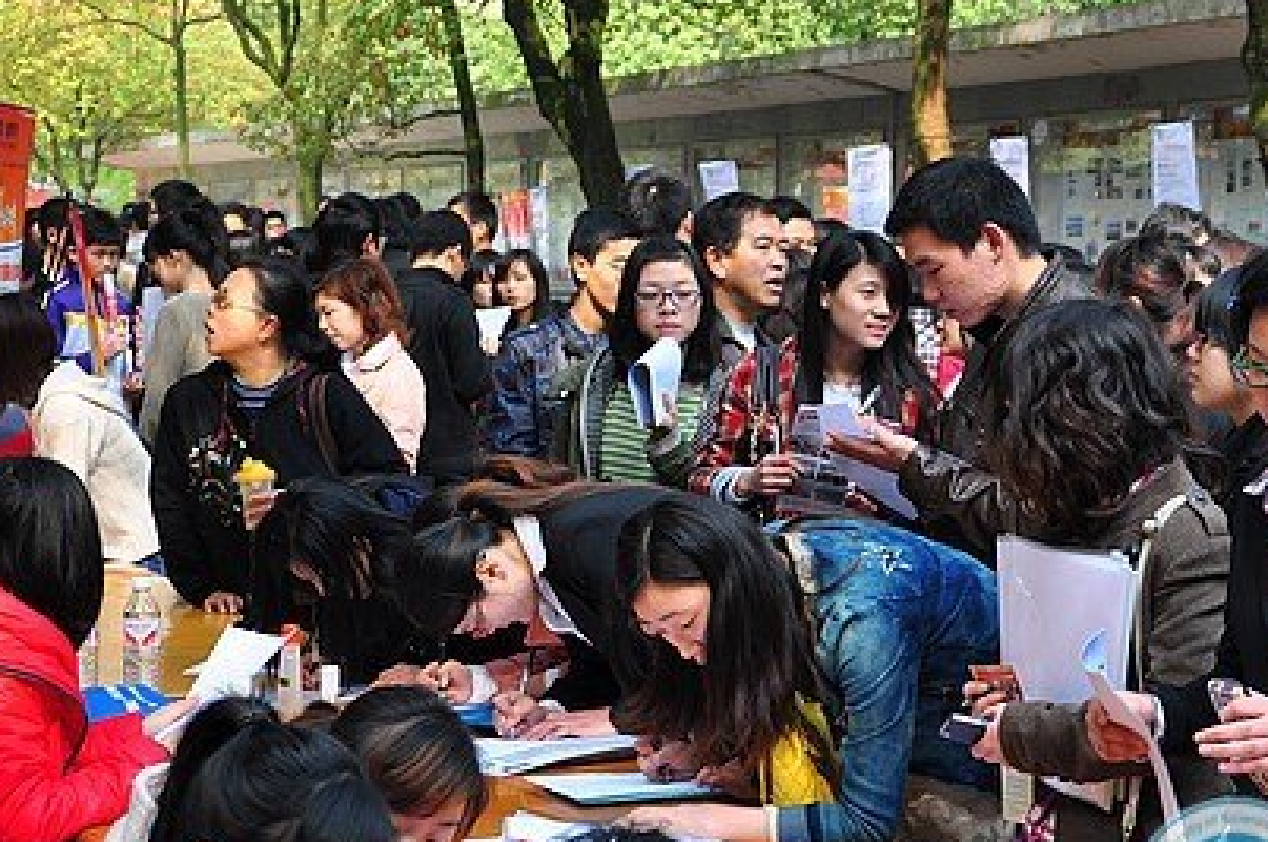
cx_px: 848
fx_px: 3544
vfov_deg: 13.6
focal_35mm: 101
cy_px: 424
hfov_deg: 20.2
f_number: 4.8
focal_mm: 45
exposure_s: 1/100
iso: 200
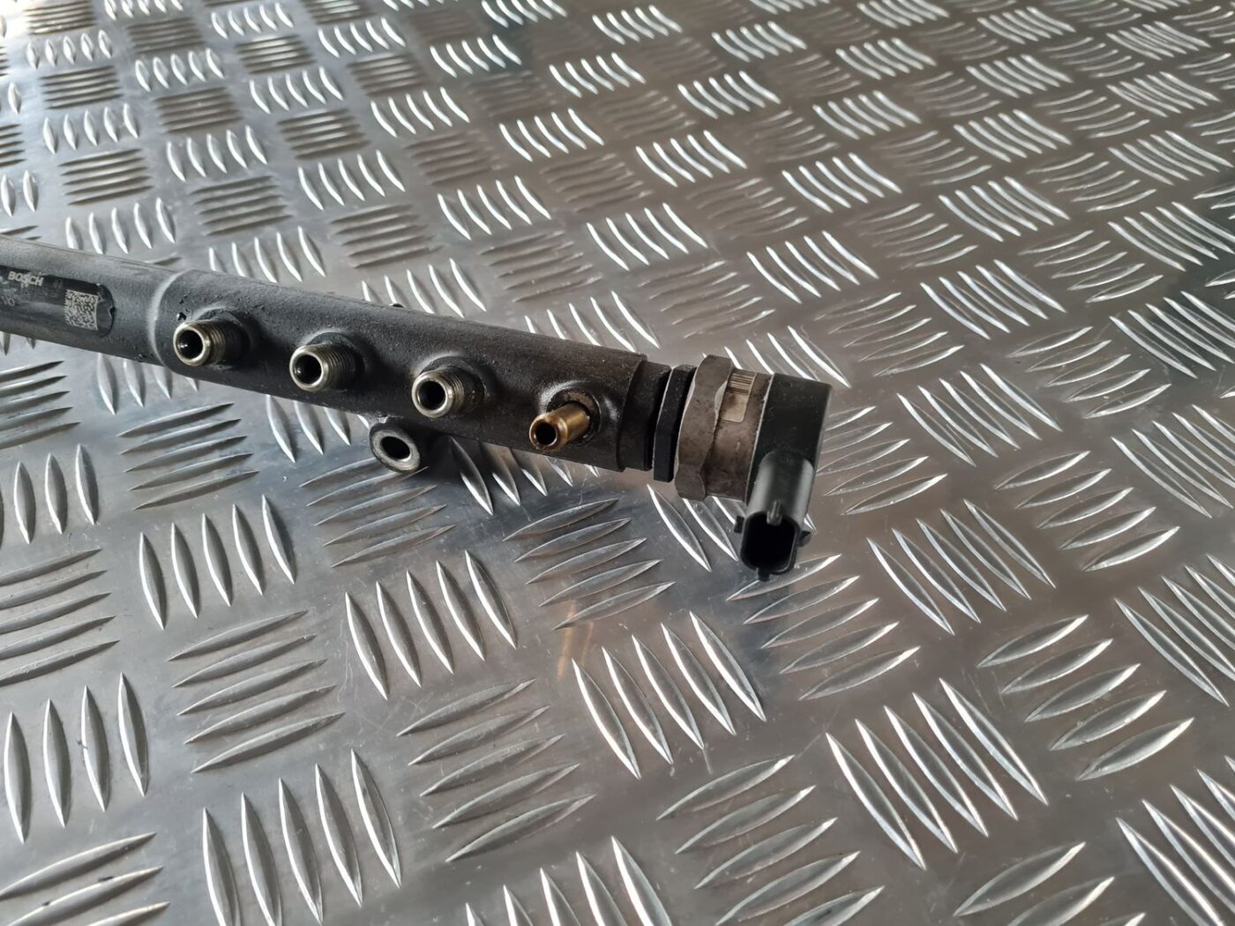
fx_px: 928
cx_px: 618
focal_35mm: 26
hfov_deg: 67.3
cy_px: 463
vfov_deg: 53.1
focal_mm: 5.4
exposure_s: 1/50
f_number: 1.8
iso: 500
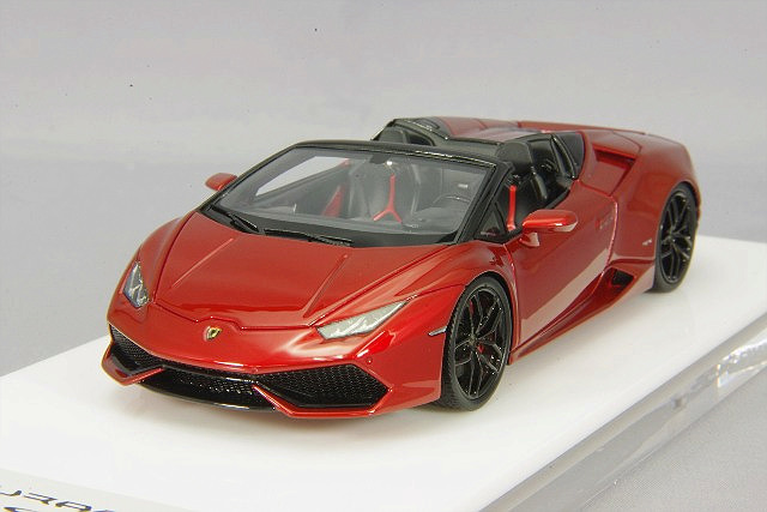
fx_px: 2387
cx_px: 384
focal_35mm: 112
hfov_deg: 18.3
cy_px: 256
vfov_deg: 12.2
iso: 400
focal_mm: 75
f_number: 32
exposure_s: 1
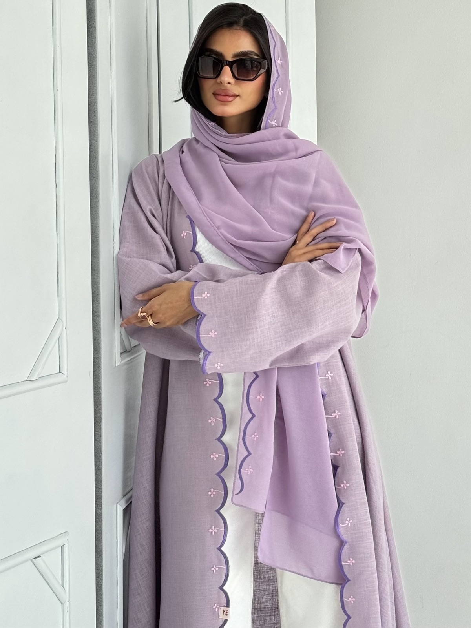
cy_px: 314
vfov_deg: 50.1
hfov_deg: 38.7
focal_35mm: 37
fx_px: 671
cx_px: 236
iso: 64
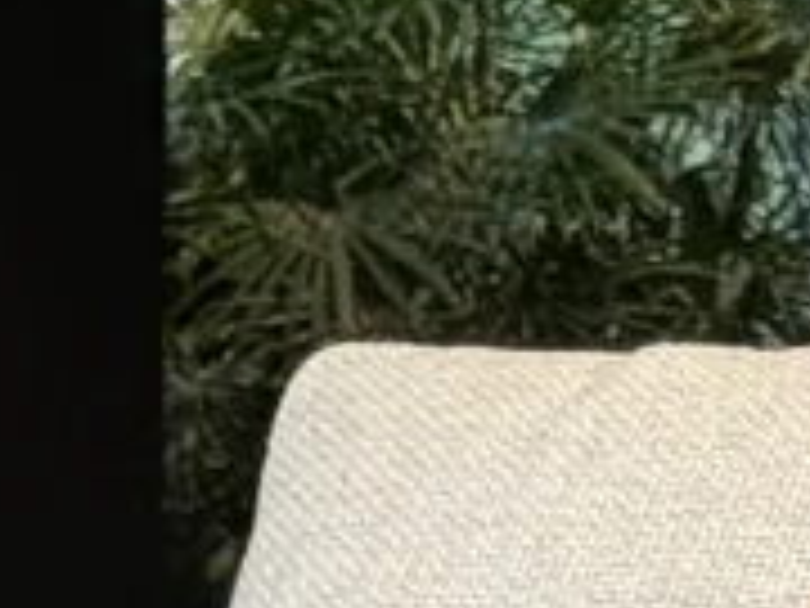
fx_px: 8985
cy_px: 1072
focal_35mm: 384
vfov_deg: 3.8
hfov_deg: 5.1
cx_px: -558
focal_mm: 6.76
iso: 50
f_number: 1.78
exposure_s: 1/121
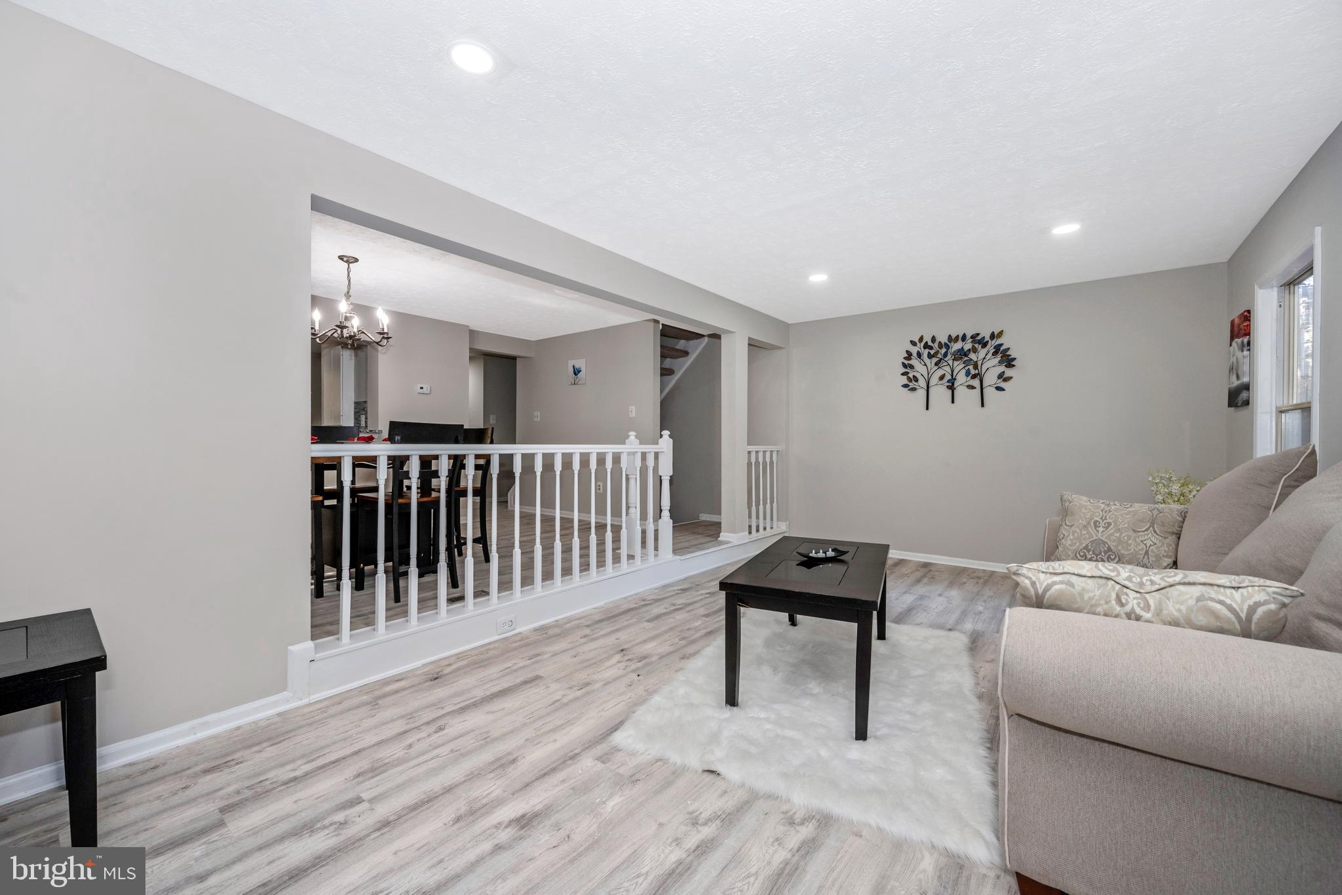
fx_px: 522
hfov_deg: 104.3
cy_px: 448
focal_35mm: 14
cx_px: 671
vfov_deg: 81.2
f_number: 8
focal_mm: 14
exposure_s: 1/30
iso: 320
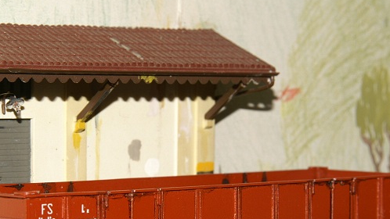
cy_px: 192
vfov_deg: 6.8
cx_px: 175
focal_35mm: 178
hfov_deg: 12.1
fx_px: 1838
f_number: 13
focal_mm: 75
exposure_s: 1/125
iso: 100
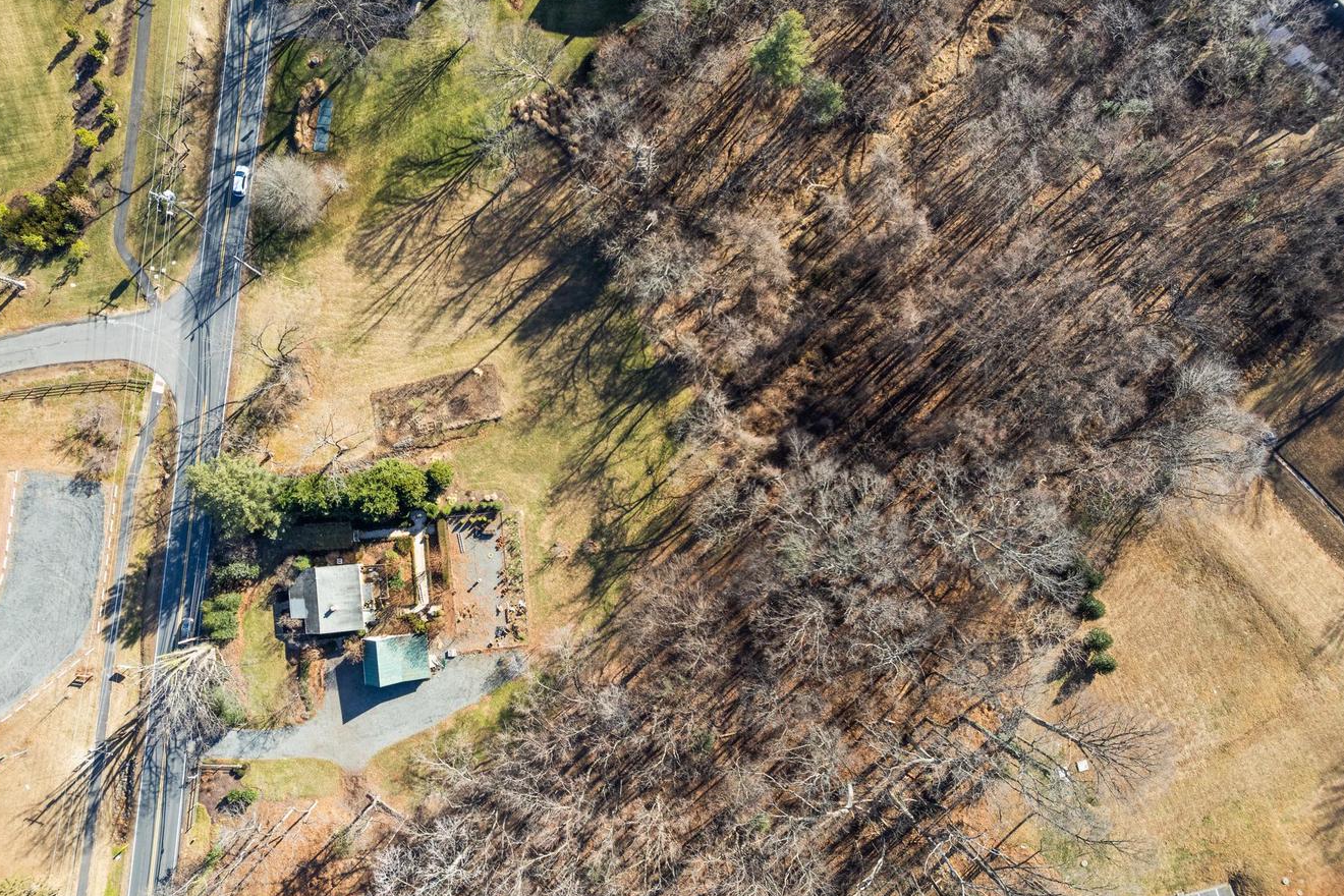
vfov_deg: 53.1
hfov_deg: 73.7
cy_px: 481
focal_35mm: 24
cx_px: 626
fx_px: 896
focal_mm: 8.38
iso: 110
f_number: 2.8
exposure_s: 1/500
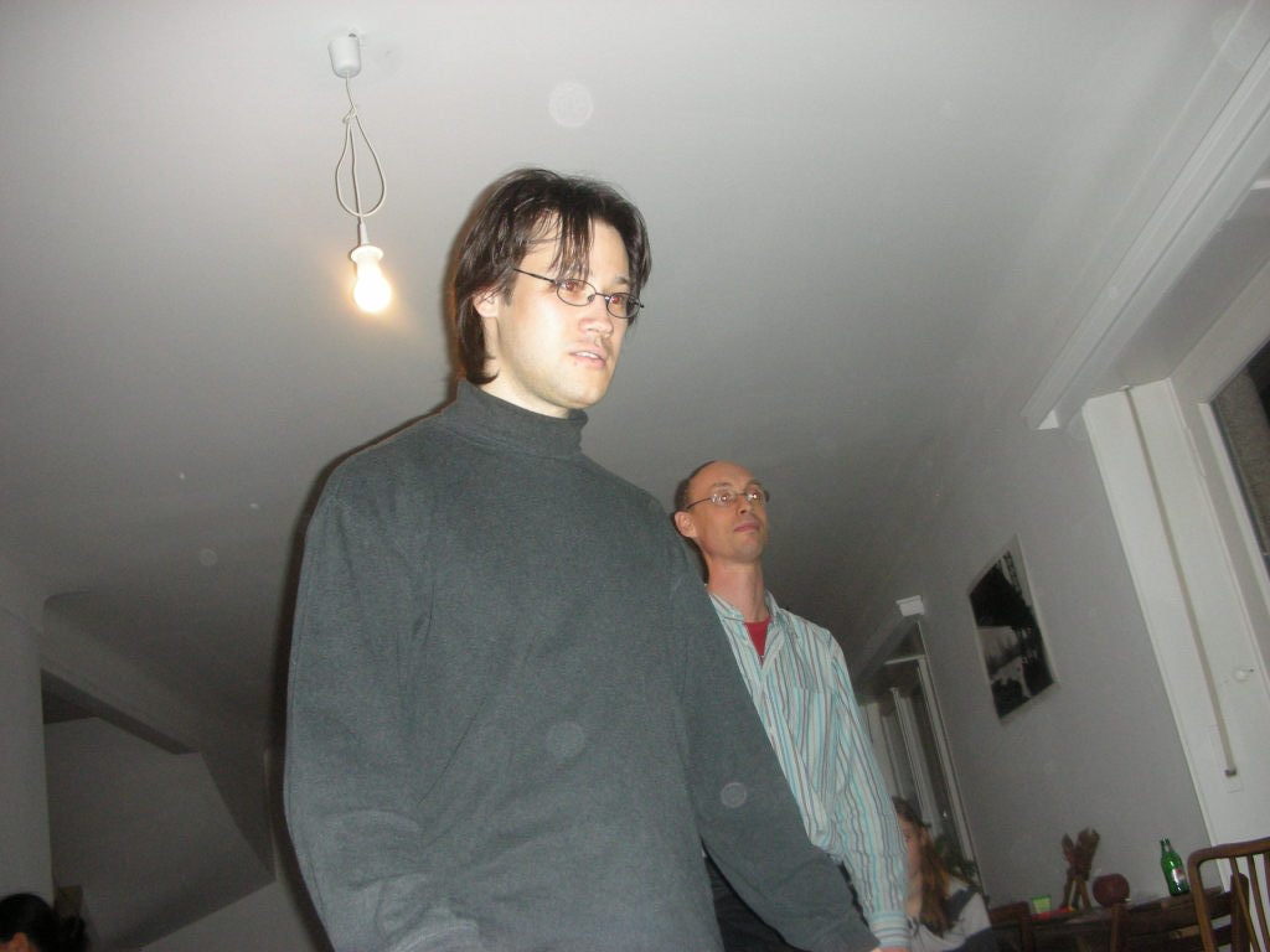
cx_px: 635
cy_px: 476
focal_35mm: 35
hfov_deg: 52.6
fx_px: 1284
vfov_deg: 40.7
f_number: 3
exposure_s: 1/60.1
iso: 188
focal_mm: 5.8
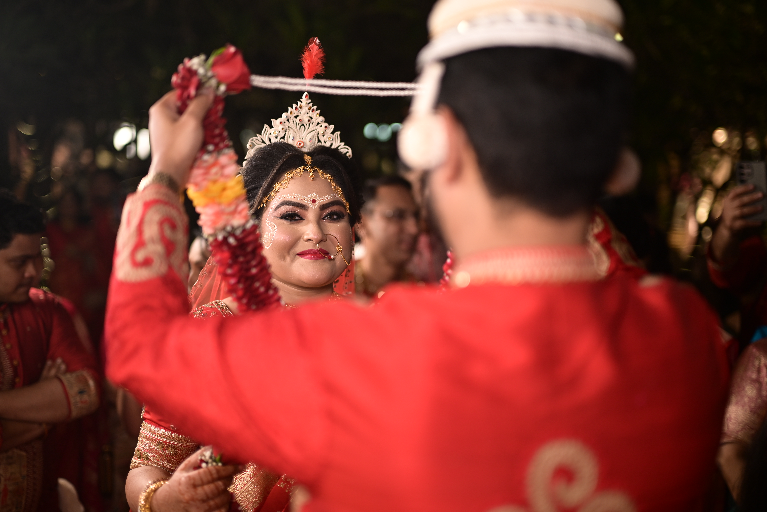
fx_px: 1066
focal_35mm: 50
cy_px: 256
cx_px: 384
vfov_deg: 27.0
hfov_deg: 39.6
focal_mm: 50
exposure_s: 1/400
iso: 400
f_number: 1.6
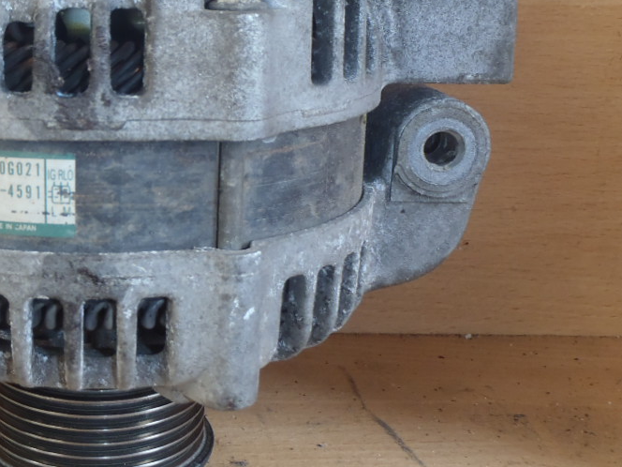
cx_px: 89
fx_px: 970
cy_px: 167
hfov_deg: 34.0
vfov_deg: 26.9
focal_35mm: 54
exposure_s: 1/30
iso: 100
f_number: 3.9
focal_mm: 5
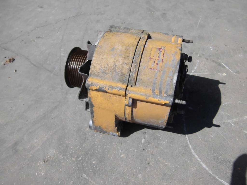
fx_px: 186
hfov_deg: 67.3
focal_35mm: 26
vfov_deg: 53.1
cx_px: 124
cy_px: 92
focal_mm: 4.7
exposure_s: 1/200
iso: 100
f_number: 7.9
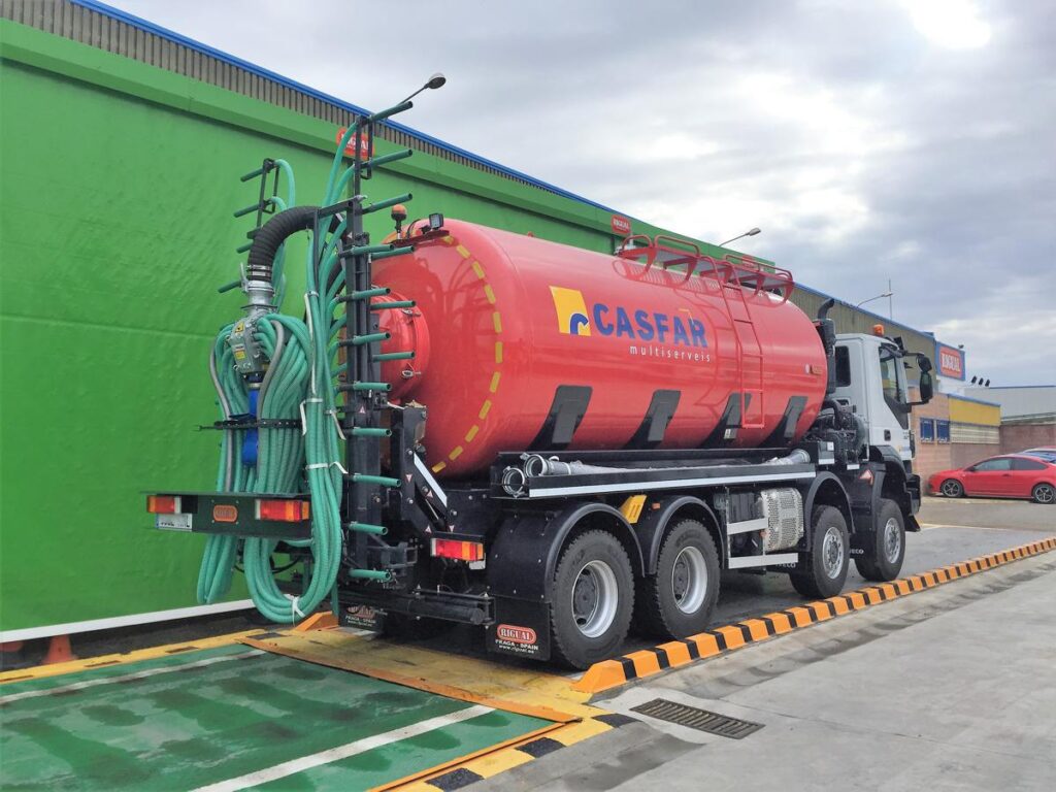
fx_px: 885
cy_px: 396
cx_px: 528
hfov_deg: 61.7
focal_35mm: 29
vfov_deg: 48.2
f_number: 2.2
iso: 32
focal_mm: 4.15
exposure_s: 1/1199
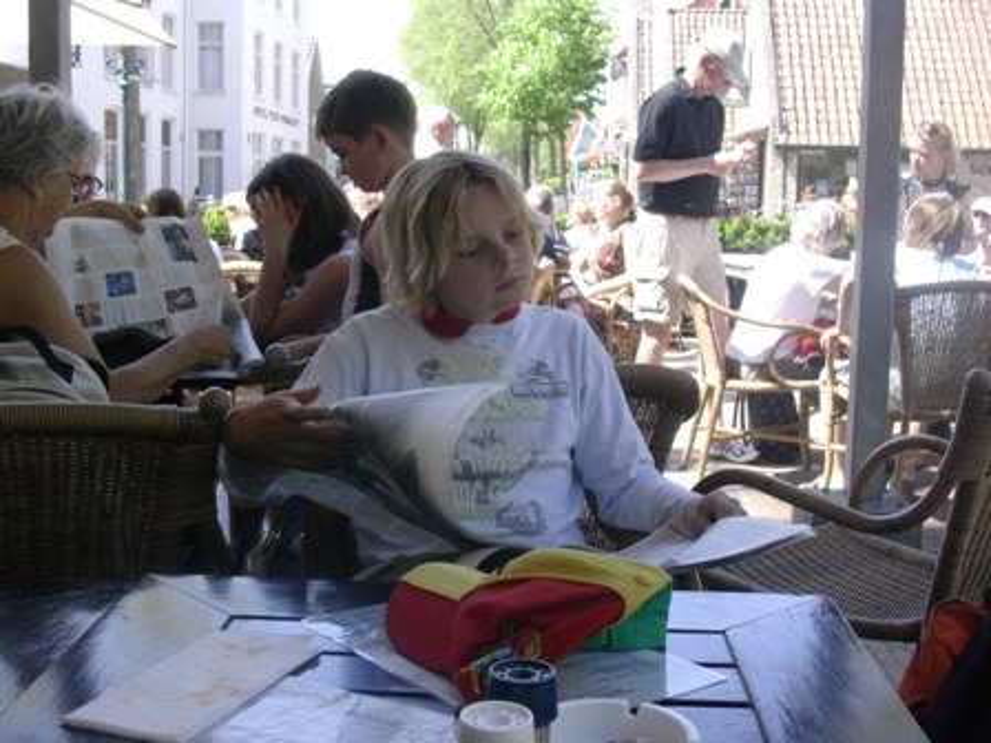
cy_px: 372
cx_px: 496
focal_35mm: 45
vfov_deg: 32.2
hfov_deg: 42.1
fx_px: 1288
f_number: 2.9
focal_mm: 6.7
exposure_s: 1/186
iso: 70
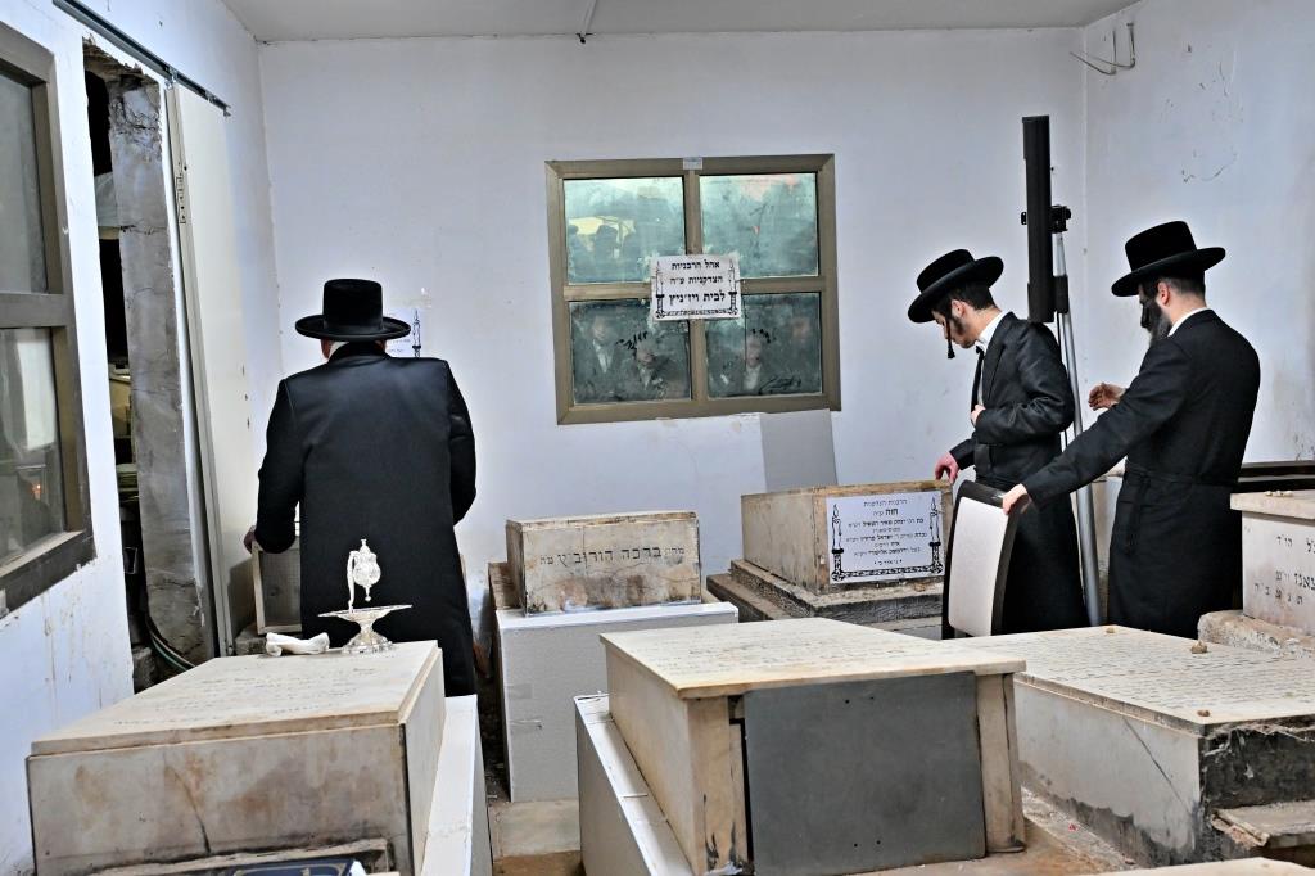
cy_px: 438
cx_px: 658
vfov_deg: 36.8
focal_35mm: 36
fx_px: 1315
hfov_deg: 53.1
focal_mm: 24
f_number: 4
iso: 1250
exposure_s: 1/125
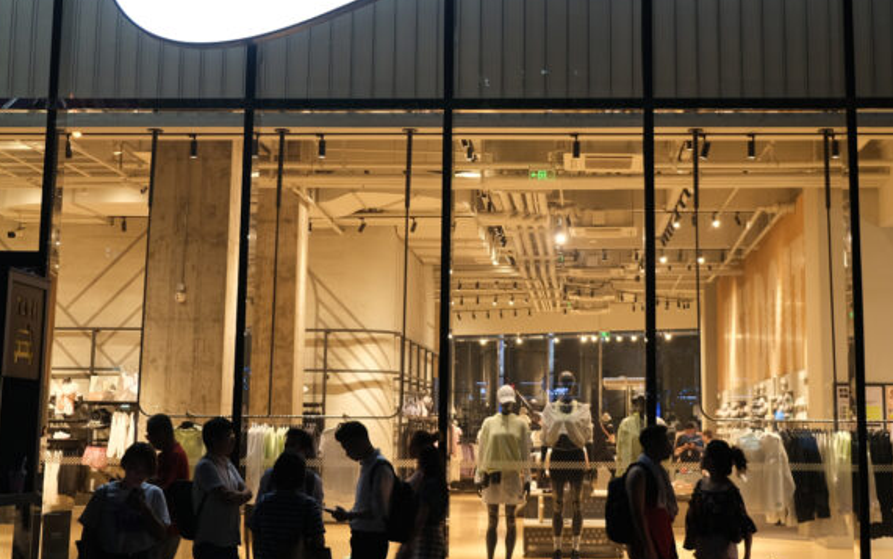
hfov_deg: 38.1
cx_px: 527
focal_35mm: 53
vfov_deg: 24.3
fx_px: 1290
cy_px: 186
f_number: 2.8
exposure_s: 1/45
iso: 320
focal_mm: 19.6
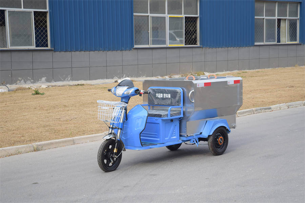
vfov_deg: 17.5
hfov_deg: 26.0
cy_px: 102
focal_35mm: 78
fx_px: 661
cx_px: 152
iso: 200
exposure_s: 1/500
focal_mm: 52
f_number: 4.5
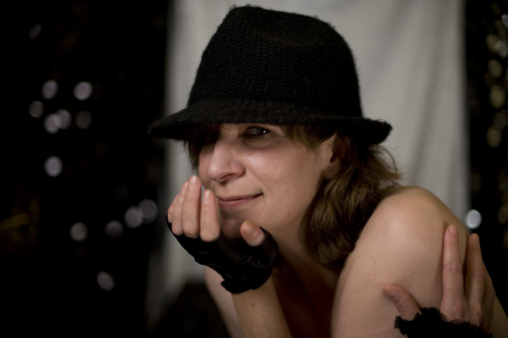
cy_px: 169
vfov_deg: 27.0
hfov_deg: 39.6
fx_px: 705
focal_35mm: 50
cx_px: 254
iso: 200
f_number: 1.8
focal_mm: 50
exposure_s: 1/320
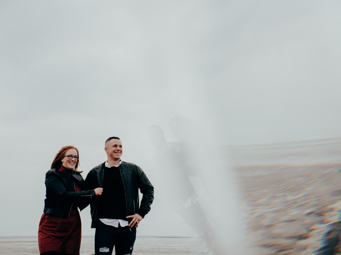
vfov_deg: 29.1
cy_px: 128
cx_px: 170
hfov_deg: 38.2
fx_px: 493
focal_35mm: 50
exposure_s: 1/1000
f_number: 5
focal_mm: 25
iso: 640
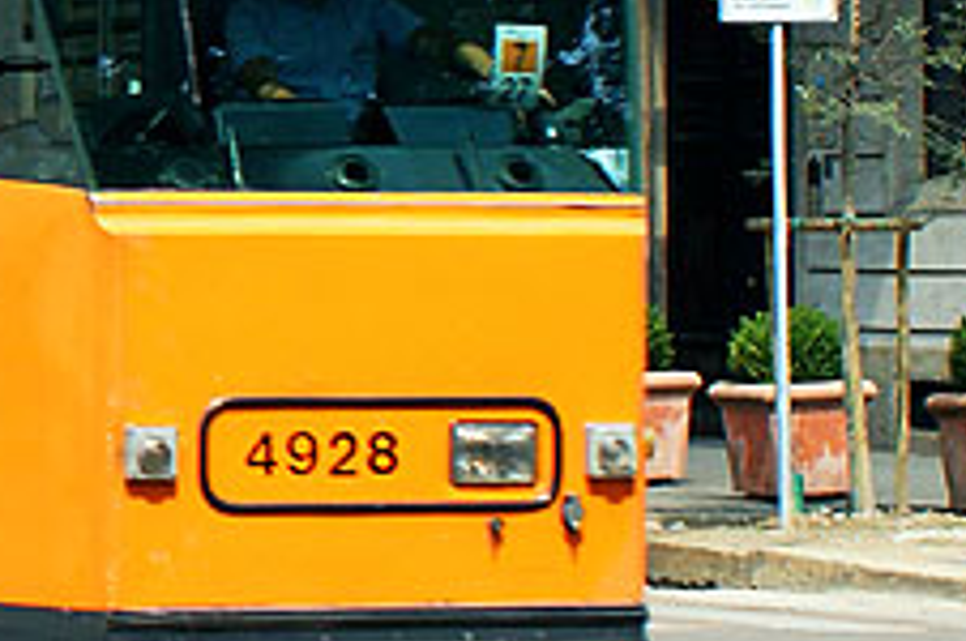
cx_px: -748
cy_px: -154
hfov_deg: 8.3
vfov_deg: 5.7
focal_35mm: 238
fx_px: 6384
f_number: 5.6
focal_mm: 35
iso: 200
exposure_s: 1/250
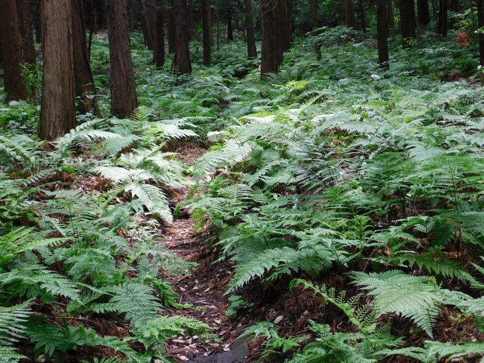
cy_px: 182
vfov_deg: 28.6
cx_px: 242
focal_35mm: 51
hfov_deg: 37.5
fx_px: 713
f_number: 3.8
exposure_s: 1/30
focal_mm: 9
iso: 140
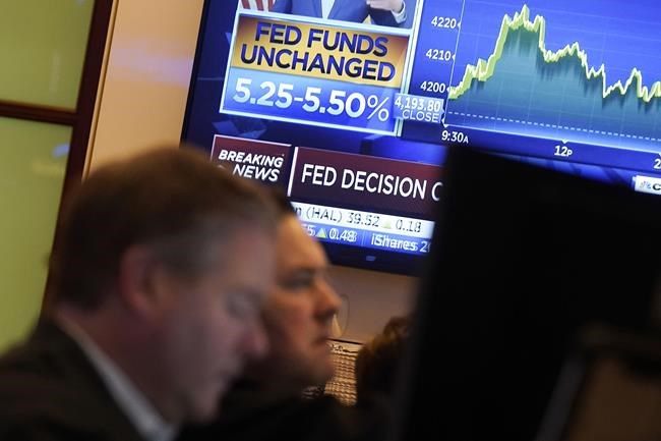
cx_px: 330
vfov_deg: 7.5
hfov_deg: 11.2
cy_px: 220
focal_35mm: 184
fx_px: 3377
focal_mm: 184
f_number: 5
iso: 4000
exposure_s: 1/200
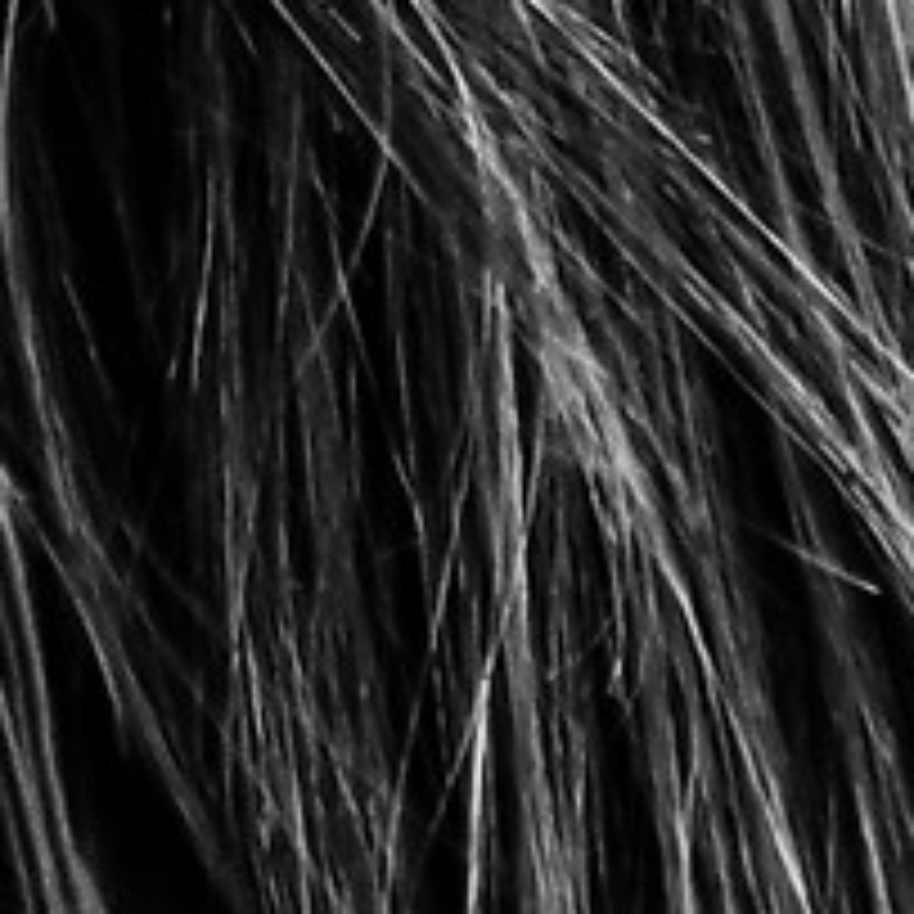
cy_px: -1833
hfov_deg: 1.7
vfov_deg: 1.7
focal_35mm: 1056
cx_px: 1684
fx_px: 31546
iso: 500
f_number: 4.5
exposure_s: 1/200
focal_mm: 70
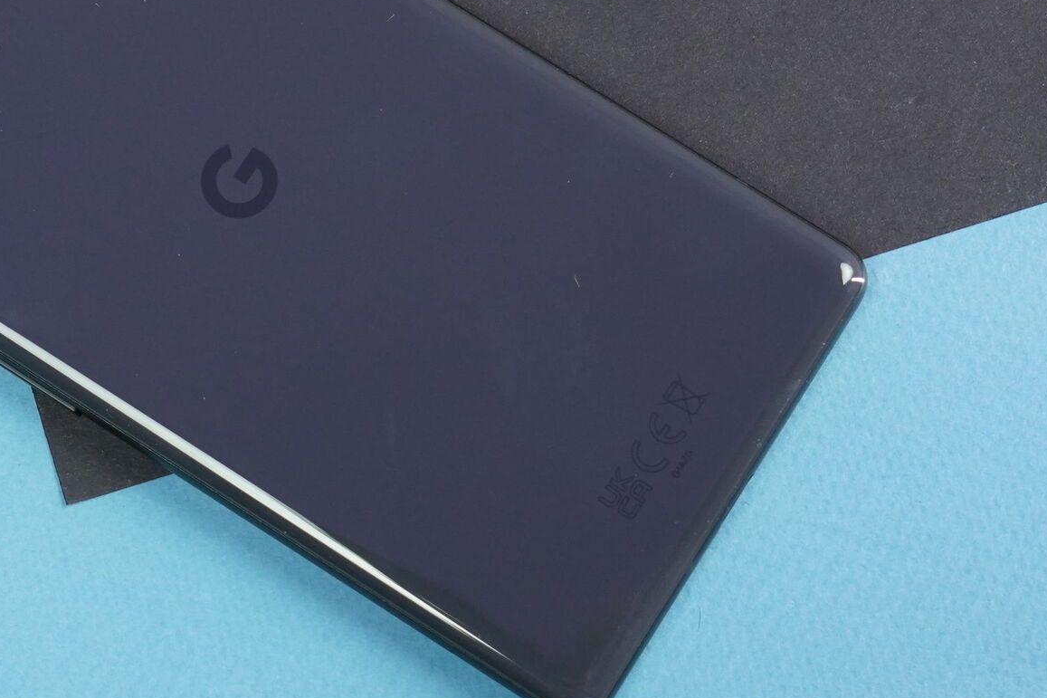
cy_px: 204
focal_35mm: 83
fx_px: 2413
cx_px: 285
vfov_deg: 16.4
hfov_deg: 24.3
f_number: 7.1
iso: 2500
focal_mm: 50
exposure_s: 1/160
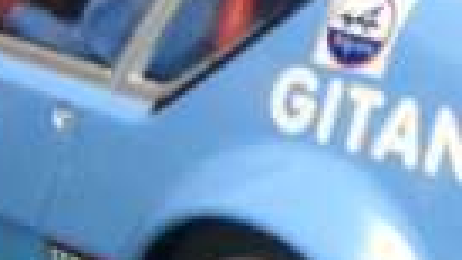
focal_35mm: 194
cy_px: 199
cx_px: 435
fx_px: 2376
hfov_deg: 11.0
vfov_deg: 6.2
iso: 200
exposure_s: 1/20
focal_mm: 6.3
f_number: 3.4
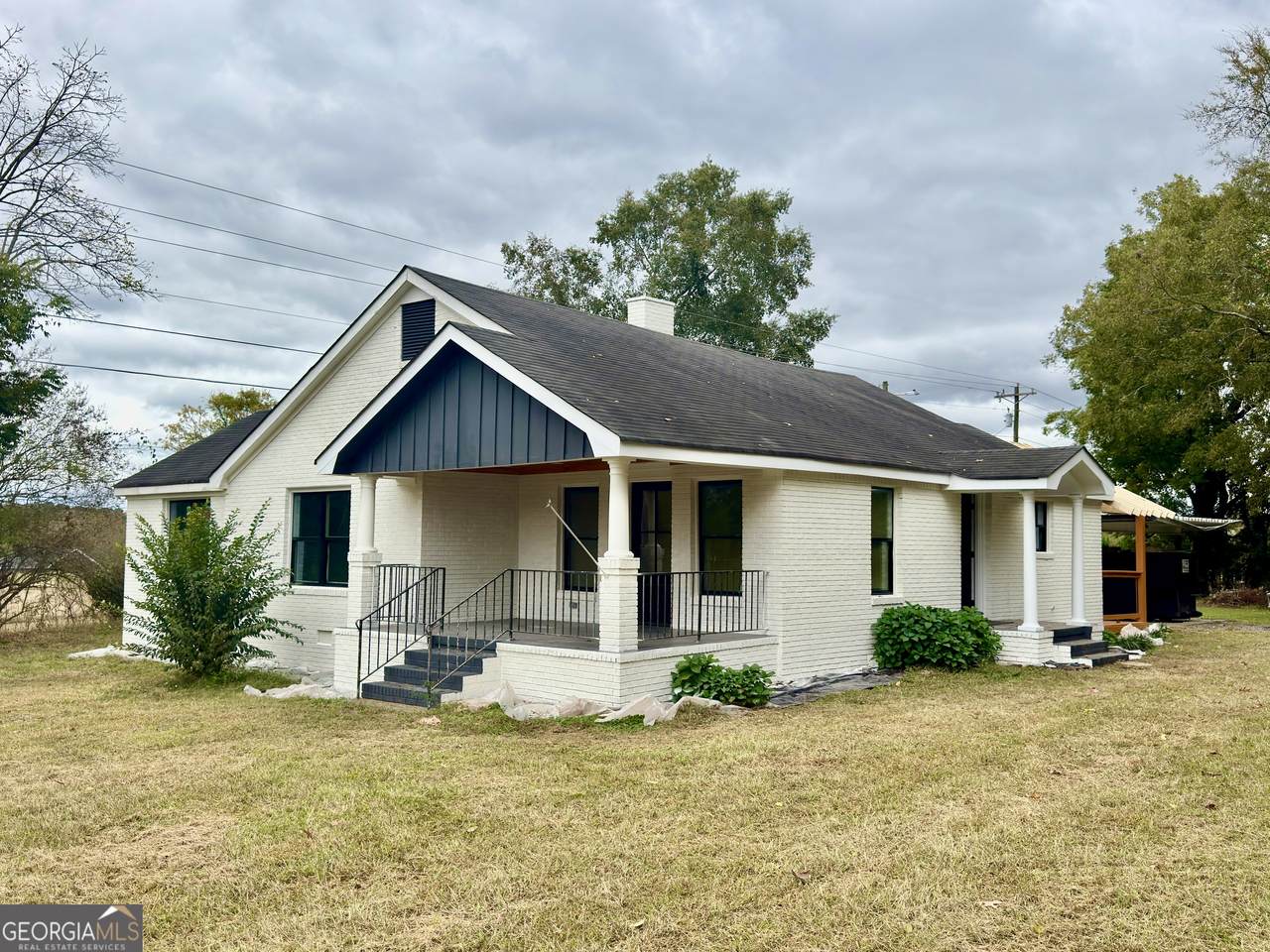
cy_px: 476
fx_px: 1137
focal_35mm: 31
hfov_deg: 58.4
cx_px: 635
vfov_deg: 45.4
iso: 100
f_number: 1.78
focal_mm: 6.76
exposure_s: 1/2232
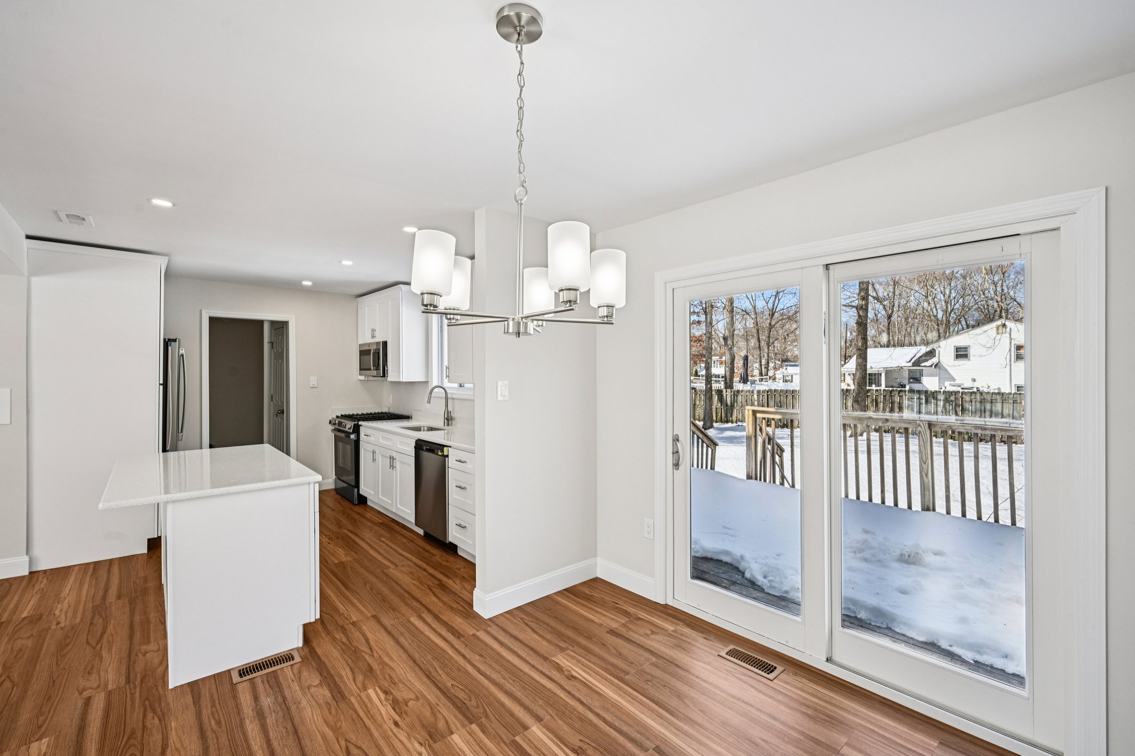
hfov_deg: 96.7
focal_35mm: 16
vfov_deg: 73.7
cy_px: 378
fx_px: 504
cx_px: 568
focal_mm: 16
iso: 400
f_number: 8
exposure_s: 1/250
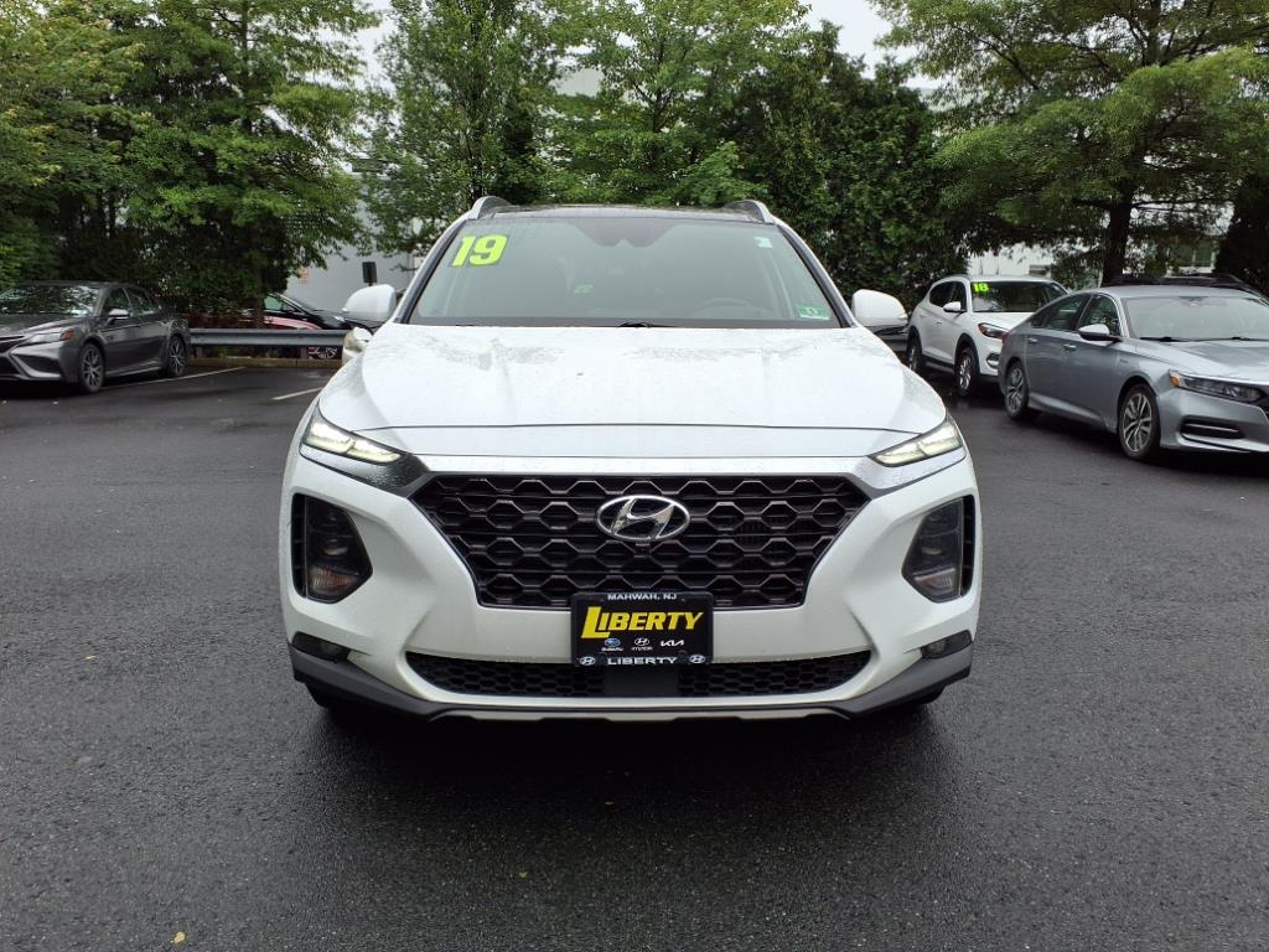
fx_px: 990
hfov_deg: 65.3
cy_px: 476
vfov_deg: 51.4
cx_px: 634
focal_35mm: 27
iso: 40
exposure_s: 1/625
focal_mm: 3.58
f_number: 1.9
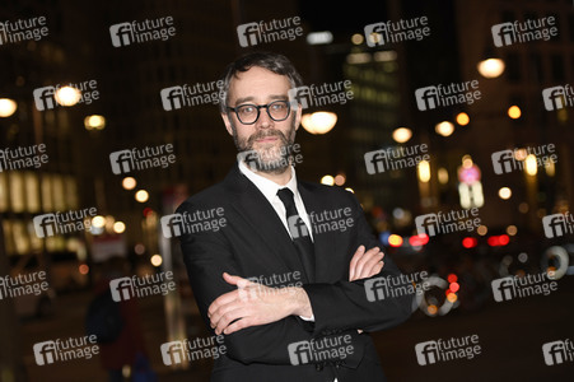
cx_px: 287
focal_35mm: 70
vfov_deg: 19.4
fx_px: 1115
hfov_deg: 28.9
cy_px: 191
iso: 640
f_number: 3.5
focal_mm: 70
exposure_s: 1/100
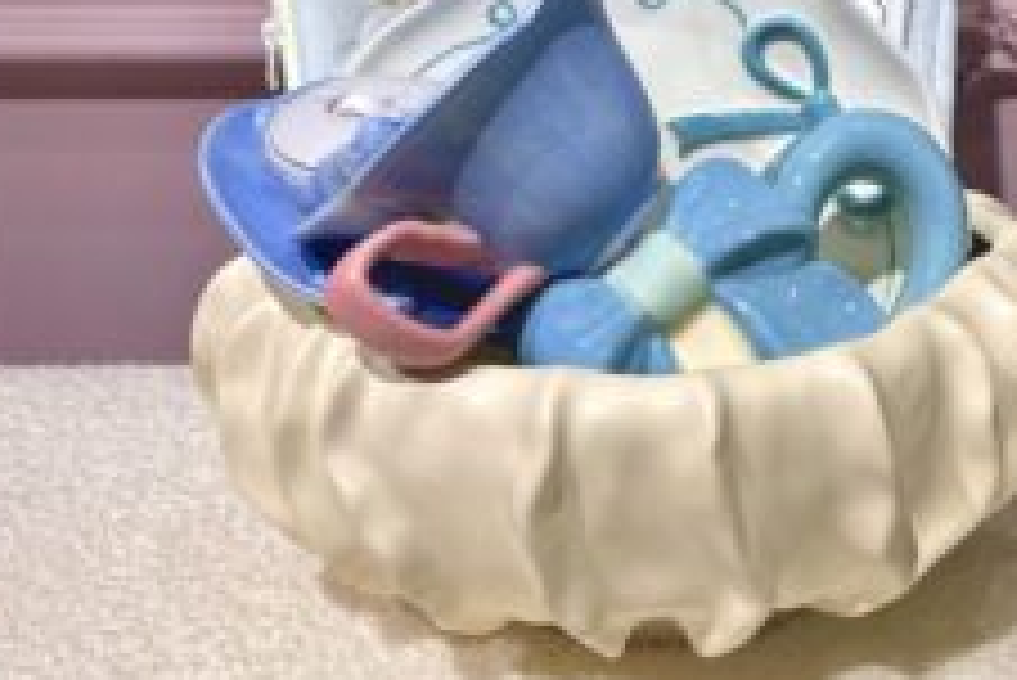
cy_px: 81
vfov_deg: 28.3
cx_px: 612
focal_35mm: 46
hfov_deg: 42.5
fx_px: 1300
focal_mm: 5.1
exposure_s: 1/232
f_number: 1.6
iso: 32
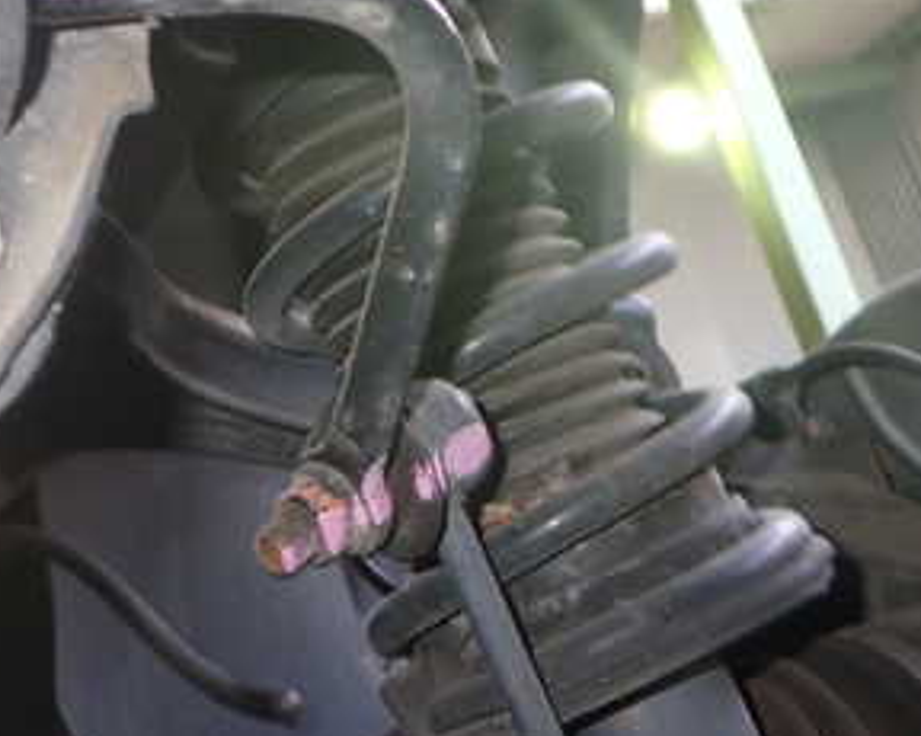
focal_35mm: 61
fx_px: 1662
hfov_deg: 30.3
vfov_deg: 24.5
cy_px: 118
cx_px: 192
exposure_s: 1/30
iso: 200
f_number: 2.3
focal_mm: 5.4
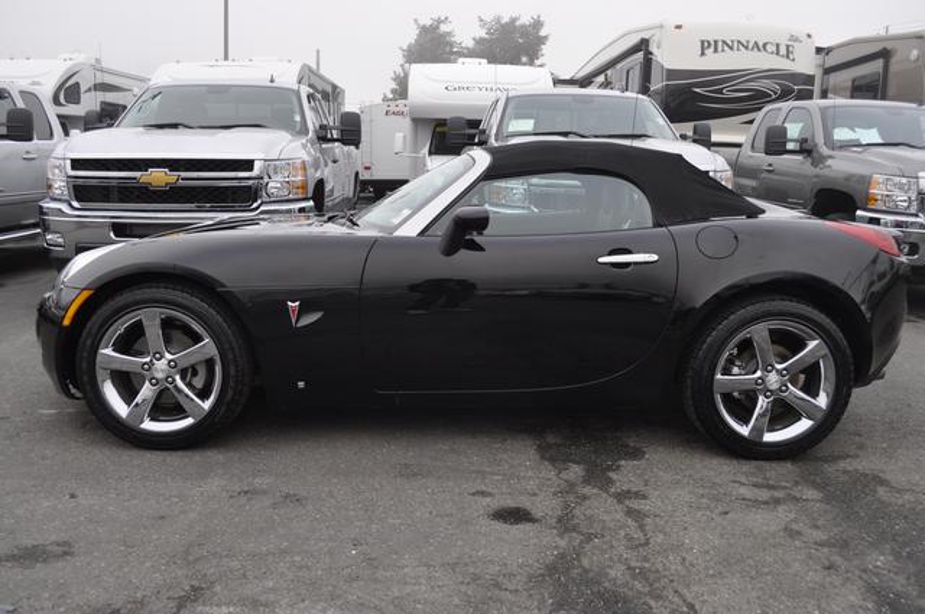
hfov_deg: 57.3
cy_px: 307
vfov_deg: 39.9
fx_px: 847
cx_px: 462
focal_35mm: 33
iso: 250
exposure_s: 1/125
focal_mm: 22
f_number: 5.6
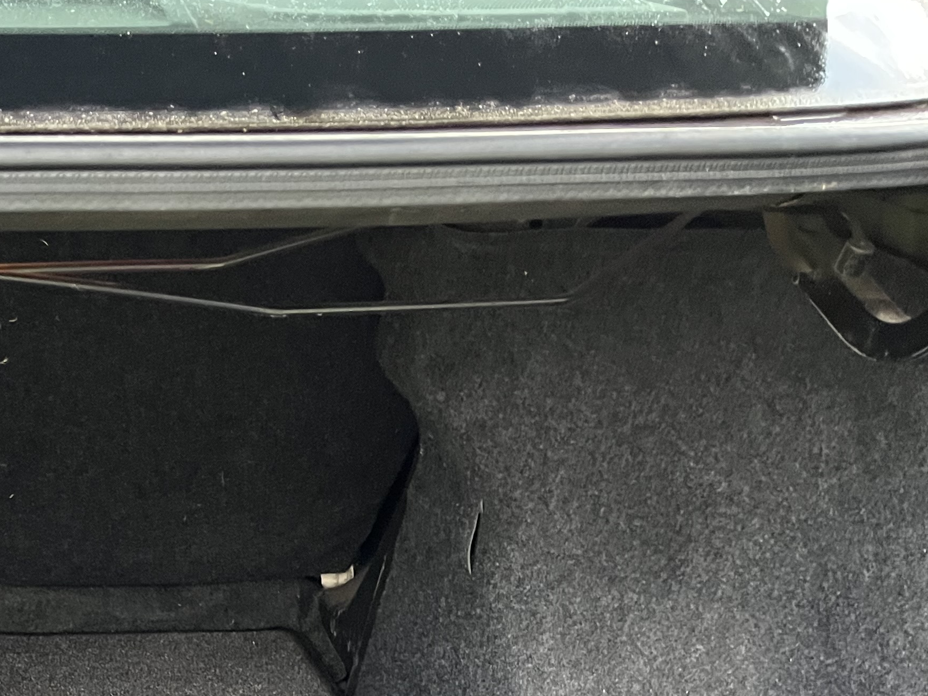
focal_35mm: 60
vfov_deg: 23.1
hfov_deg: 29.1
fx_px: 1608
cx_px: -97
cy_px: 739
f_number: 1.6
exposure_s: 1/60
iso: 400
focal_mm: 5.1
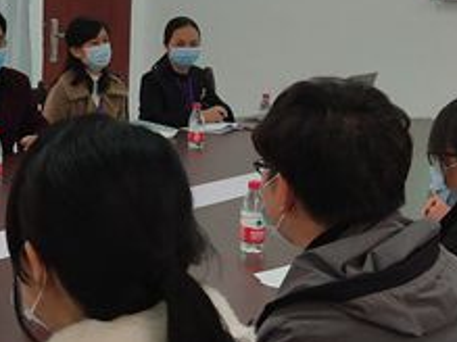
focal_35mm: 96
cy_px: 84
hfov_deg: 20.3
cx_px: 109
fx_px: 1267
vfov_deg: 15.3
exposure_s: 1/100
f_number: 1.8
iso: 199
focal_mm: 3.95
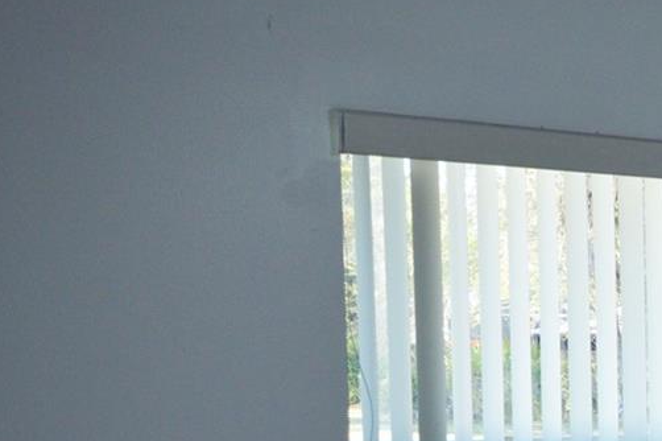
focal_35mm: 86
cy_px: 500
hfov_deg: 20.4
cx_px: 984
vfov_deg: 15.4
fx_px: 1580
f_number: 5.6
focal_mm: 18
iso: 360
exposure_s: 1/125
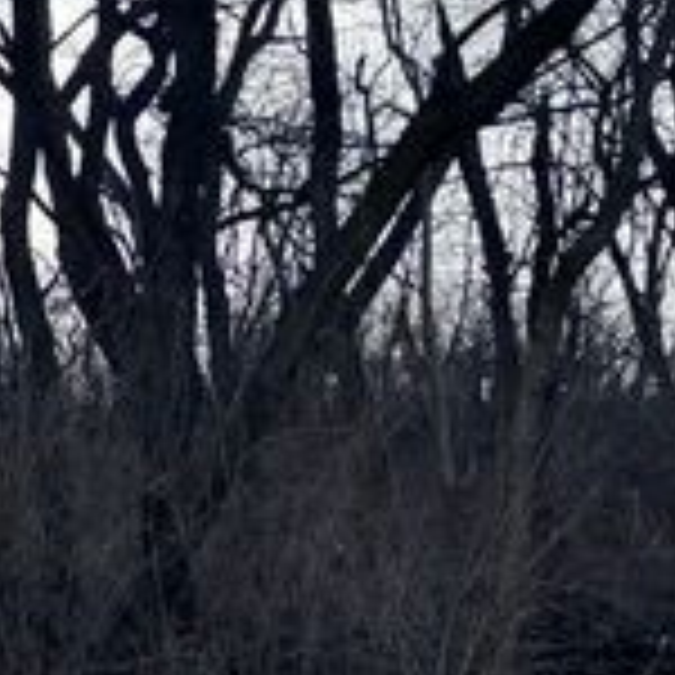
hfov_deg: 16.8
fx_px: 2250
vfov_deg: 17.0
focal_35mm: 102
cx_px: 36
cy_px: 245
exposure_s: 1/1845
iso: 50
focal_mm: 5.96
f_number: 1.6
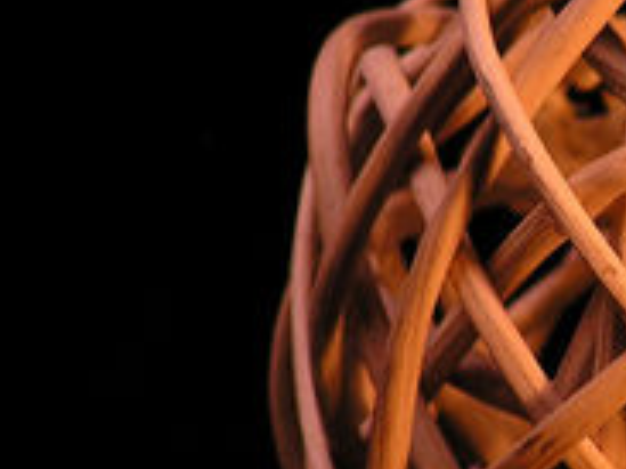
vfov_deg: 1.8
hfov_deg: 2.4
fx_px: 14910
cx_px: 732
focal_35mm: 825
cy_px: 318
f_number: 3.2
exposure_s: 1/40
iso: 100
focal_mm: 42.1
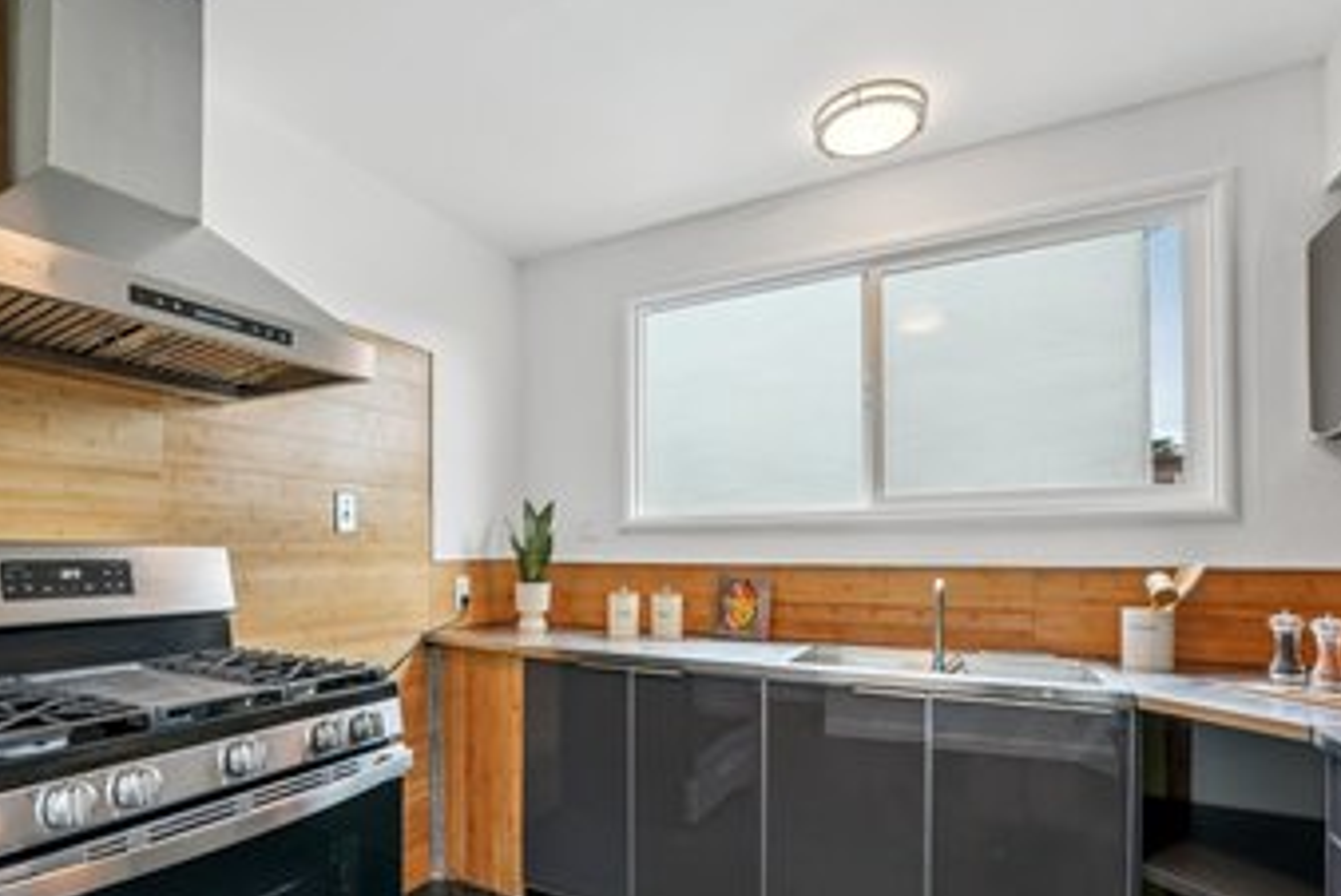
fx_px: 671
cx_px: 577
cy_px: 551
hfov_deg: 89.4
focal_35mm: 18
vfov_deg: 66.6
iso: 640
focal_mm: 14
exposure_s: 1/50
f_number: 8
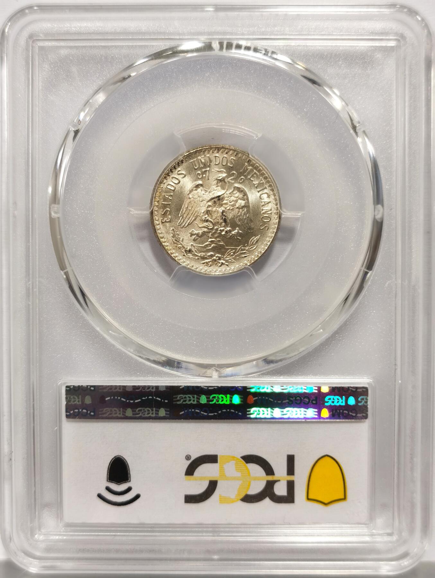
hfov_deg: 27.1
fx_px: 903
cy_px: 289
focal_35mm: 54
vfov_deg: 35.5
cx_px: 218
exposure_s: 1/100
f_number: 16
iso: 100
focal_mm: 5.56
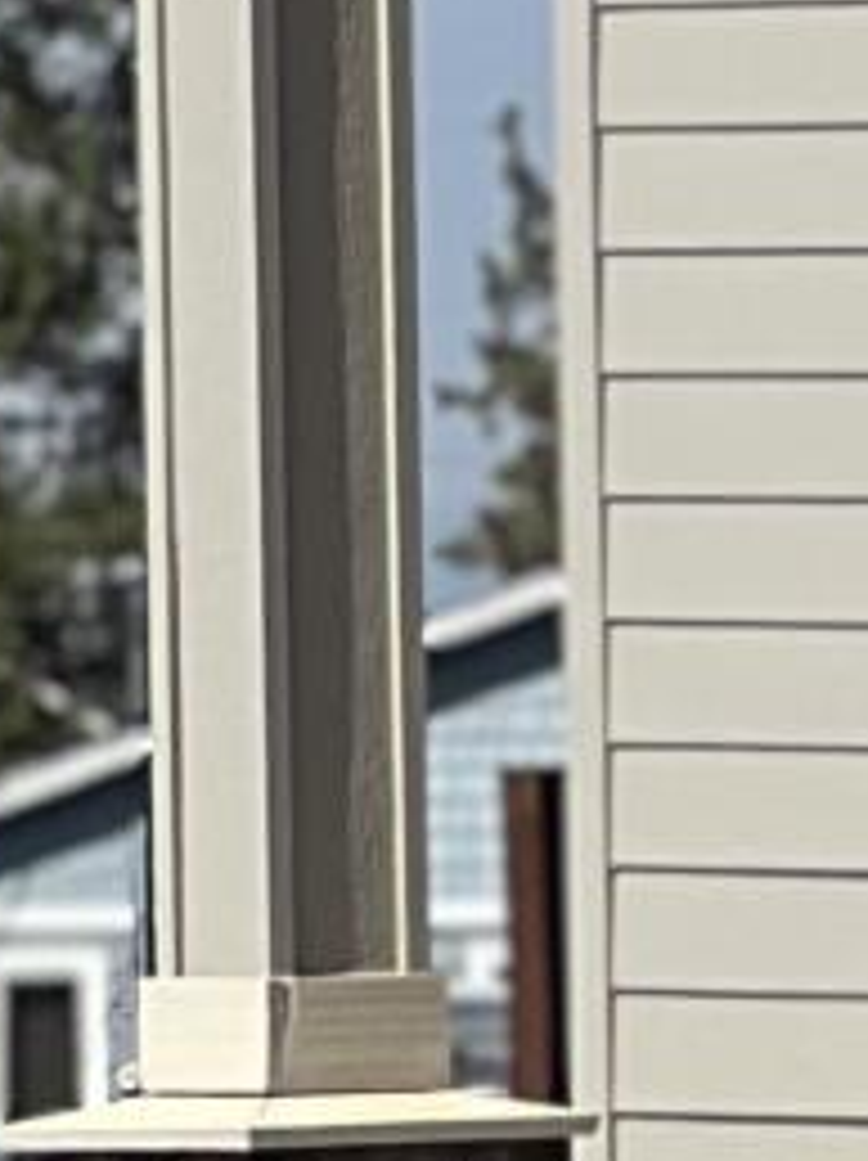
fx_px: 20026
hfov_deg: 2.4
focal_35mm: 598
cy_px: 796
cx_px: 3234
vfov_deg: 3.3
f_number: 2.8
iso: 32
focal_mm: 9
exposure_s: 1/1054
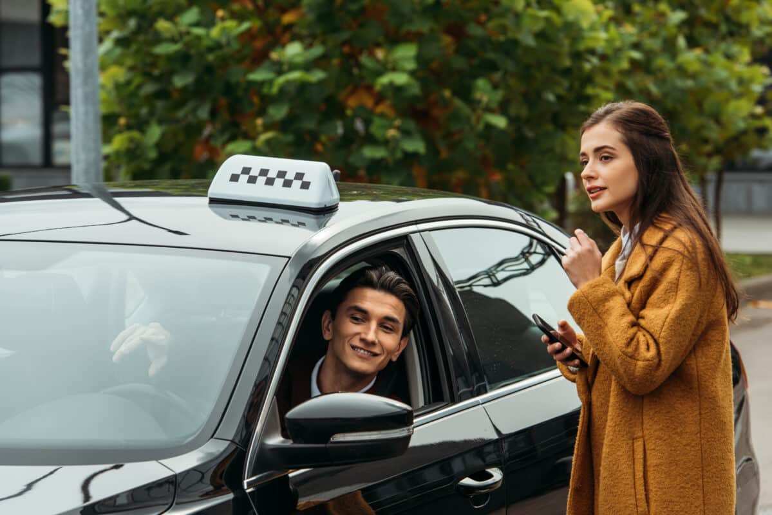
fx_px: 2896
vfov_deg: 10.2
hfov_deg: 15.2
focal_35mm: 135
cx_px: 386
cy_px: 258
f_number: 6.3
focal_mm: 135
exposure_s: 1/160
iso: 100
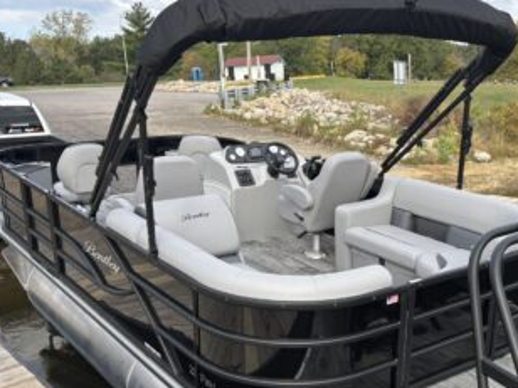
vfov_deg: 31.7
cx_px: 351
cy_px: 281
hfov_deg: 41.5
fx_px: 673
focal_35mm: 45
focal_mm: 5.96
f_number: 1.6
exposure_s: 1/894
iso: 50
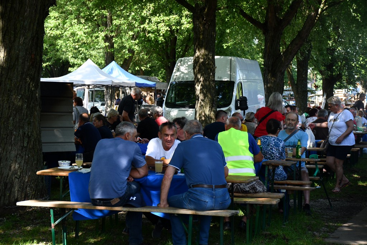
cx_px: 184
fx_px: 856
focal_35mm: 84
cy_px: 122
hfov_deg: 24.2
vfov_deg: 16.3
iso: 450
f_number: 4.8
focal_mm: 56
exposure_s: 1/500
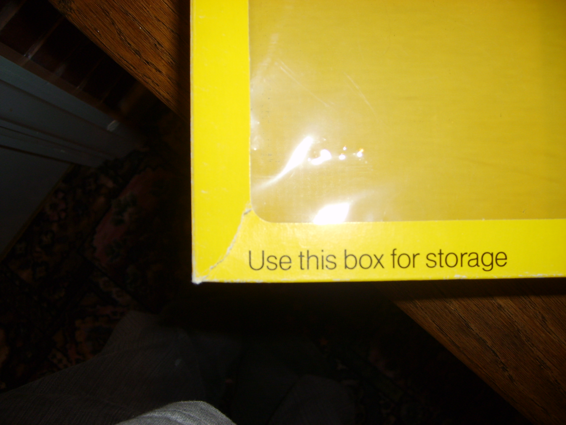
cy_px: 212
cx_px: 283
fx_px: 572
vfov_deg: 40.7
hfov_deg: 52.6
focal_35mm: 35
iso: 100
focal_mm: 5.8
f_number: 2.8
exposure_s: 1/45
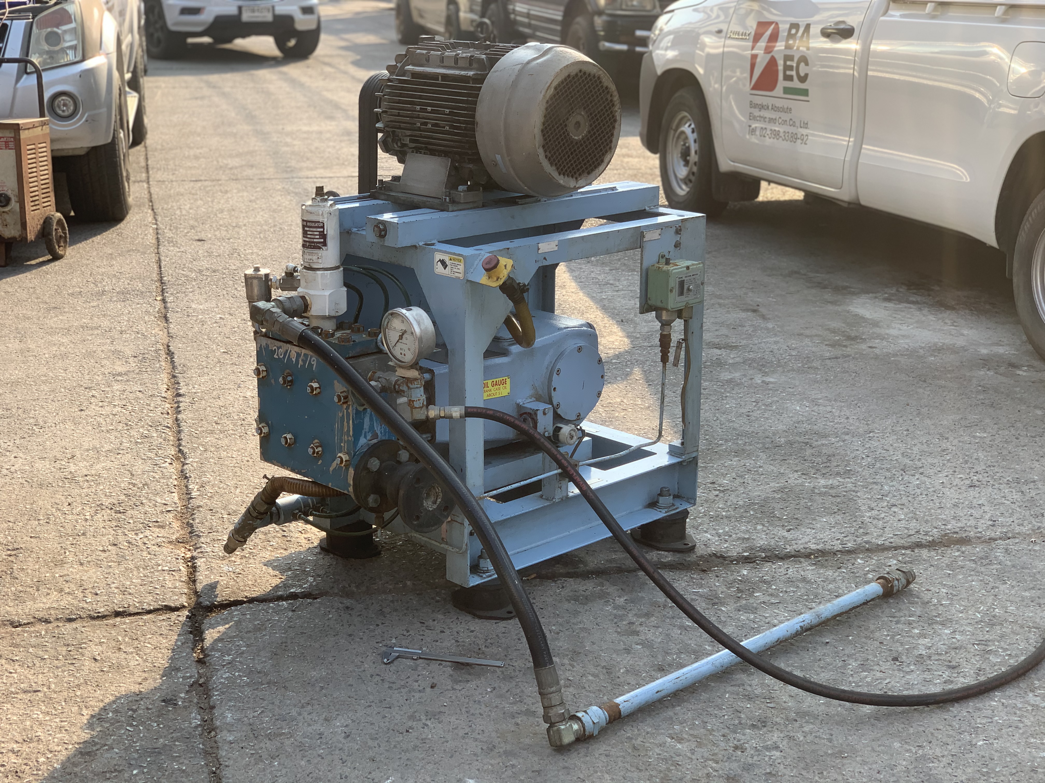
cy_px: 392
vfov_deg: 28.0
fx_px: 1570
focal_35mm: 52
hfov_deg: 36.8
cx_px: 522
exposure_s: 1/279
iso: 16
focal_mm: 6
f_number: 2.4
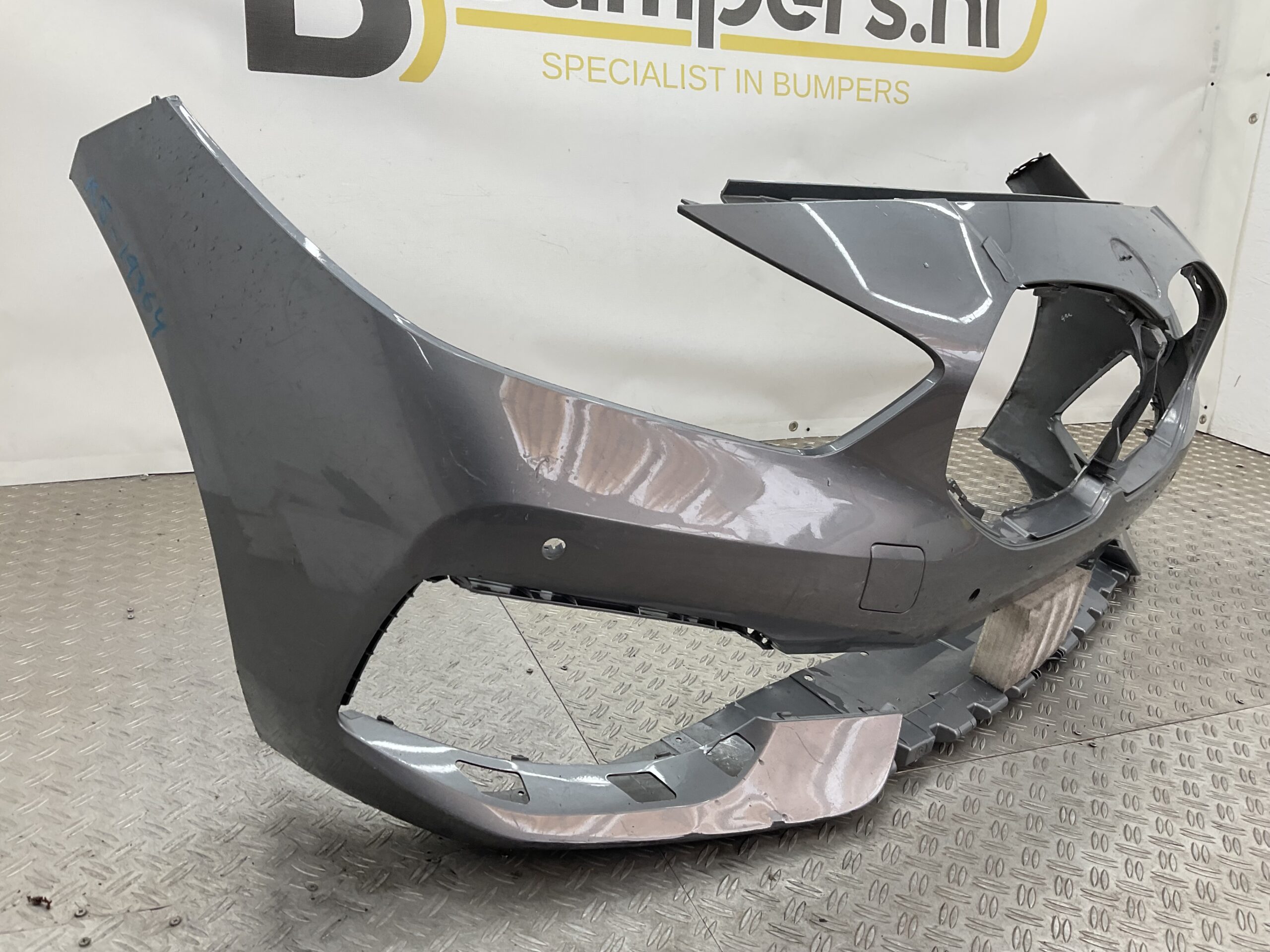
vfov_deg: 48.2
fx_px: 1064
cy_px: 476
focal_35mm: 29
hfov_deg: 61.7
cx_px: 635
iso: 20
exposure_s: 1/100
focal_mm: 3
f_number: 1.8
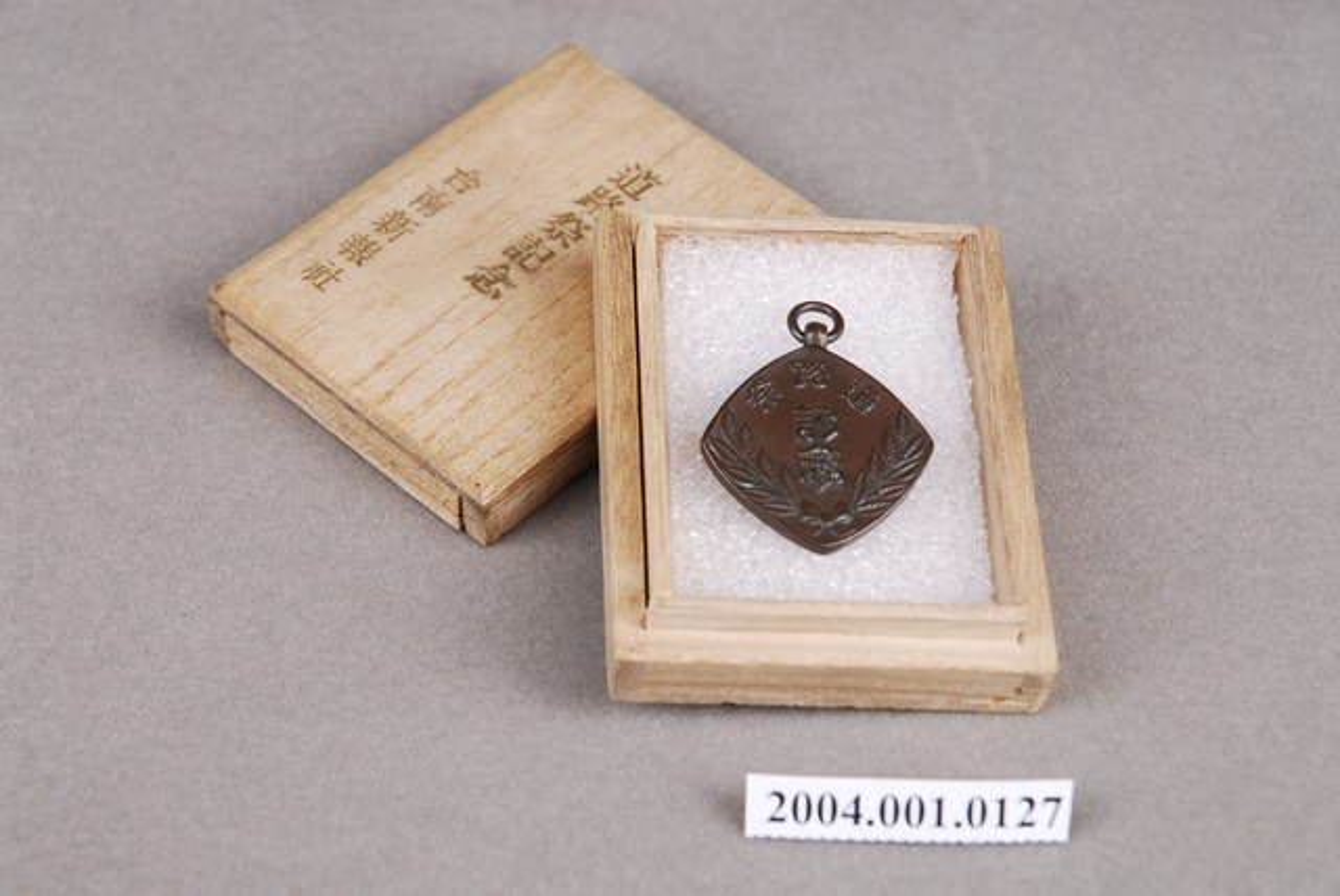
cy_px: 448
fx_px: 3912
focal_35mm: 105
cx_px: 670
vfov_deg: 13.1
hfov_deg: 19.4
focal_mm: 70
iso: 100
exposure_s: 1/125
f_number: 9
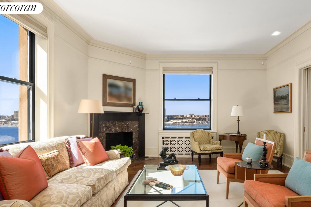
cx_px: 170
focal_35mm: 21
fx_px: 181
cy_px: 119
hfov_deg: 81.0
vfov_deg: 59.3
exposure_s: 1/15
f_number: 22
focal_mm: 17
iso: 500
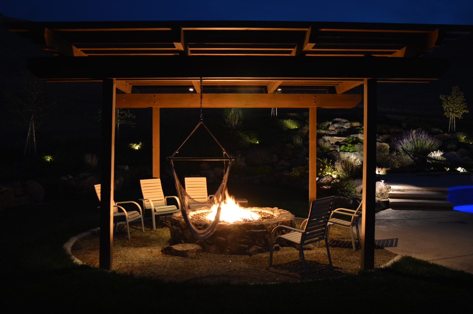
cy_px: 157
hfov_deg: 57.3
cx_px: 236
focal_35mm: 33
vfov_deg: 39.9
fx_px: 433
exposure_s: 1.6
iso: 100
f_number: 3.8
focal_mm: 22
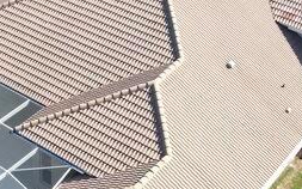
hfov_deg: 28.2
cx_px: 50
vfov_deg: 18.1
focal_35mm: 71
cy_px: 162
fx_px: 584
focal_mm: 8.38
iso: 110
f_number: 2.8
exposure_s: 1/1000
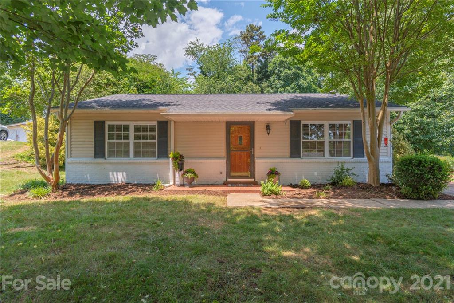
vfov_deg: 61.9
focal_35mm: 20
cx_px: 227
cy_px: 152
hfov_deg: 84.0
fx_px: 252
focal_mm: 20
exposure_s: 1/1000
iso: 400
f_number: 7.1
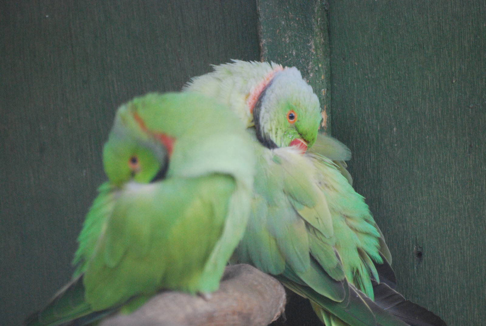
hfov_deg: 4.6
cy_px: 163
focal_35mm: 450
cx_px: 243
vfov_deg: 3.1
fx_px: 6082
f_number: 5.6
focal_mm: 300
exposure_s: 1/400
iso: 1600
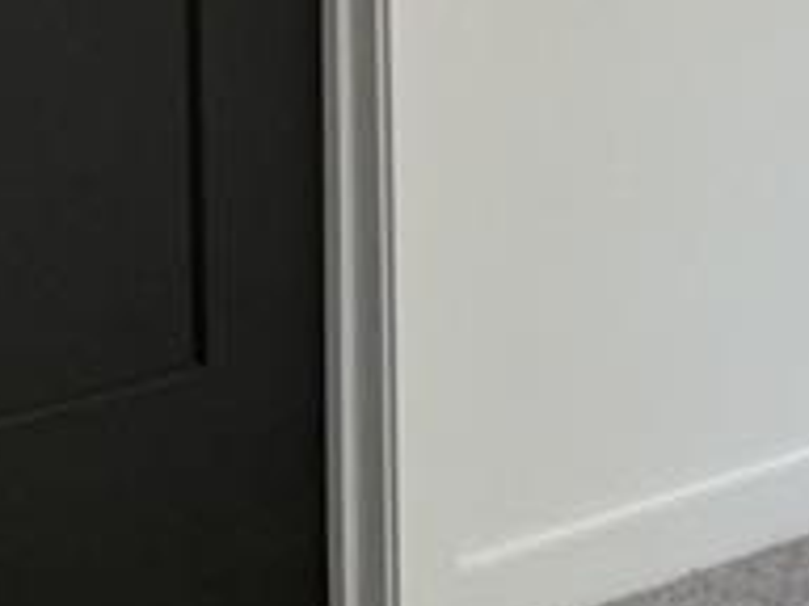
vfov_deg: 9.7
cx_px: 1719
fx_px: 3249
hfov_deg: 12.2
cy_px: -711
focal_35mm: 139
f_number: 1.6
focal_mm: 5.1
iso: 125
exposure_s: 1/120
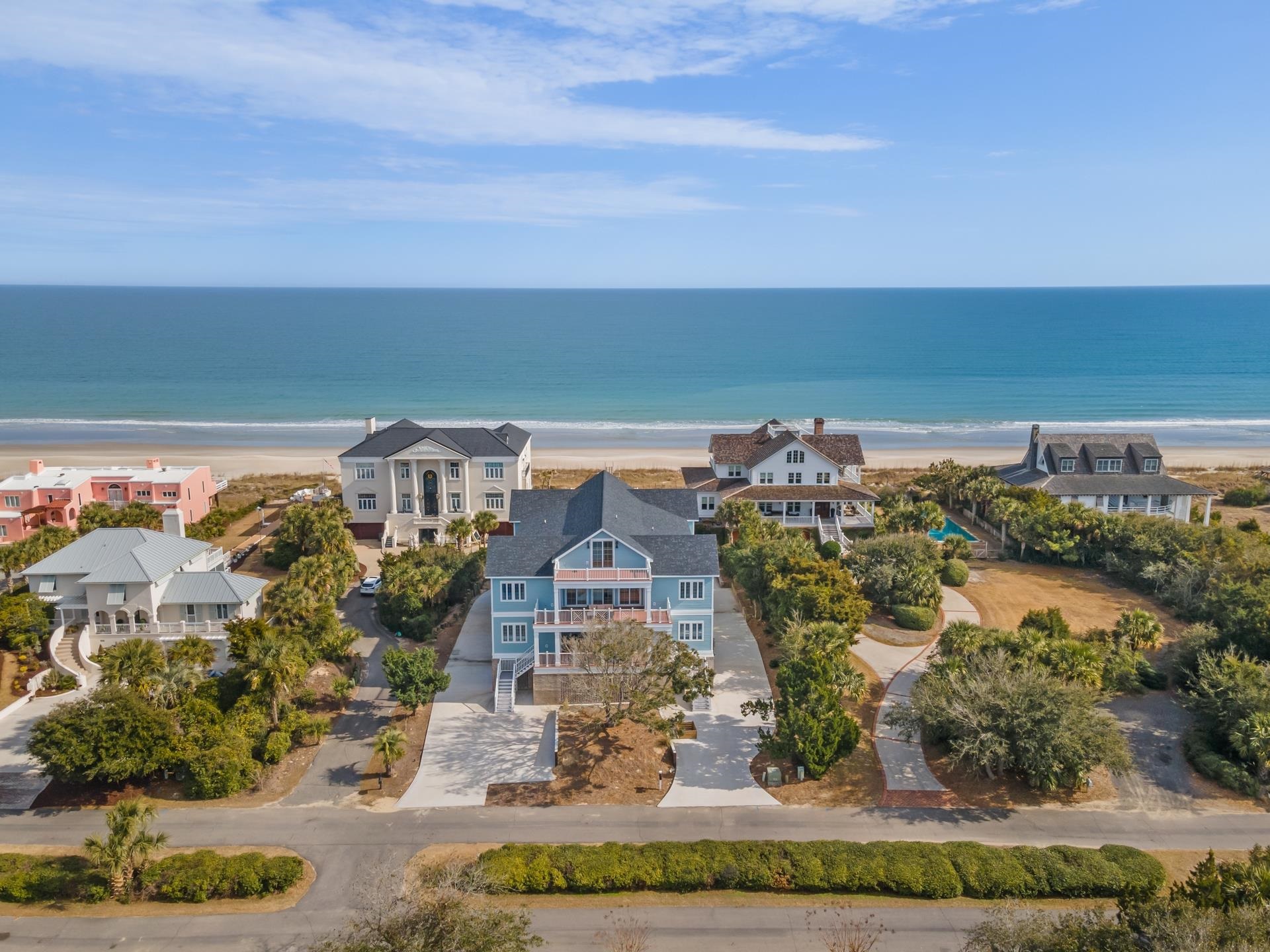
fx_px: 881
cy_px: 476
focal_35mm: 24
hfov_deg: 71.6
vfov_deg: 56.8
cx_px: 635
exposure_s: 1/1000
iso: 110
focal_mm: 4.5
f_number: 2.8
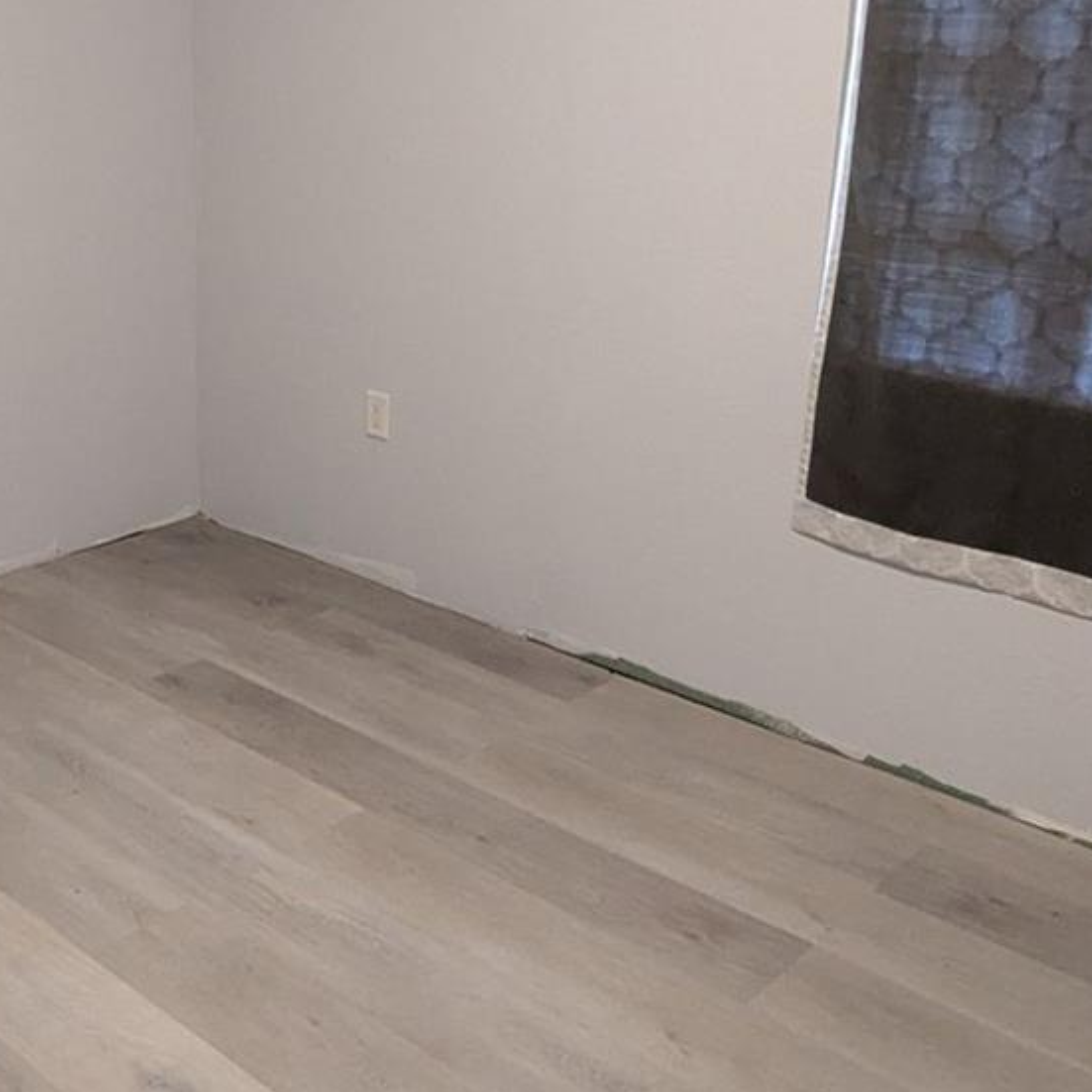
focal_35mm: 41
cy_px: 420
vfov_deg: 40.7
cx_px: 254
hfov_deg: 39.6
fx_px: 1463
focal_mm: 2.35
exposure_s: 1/60
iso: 620
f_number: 2.2
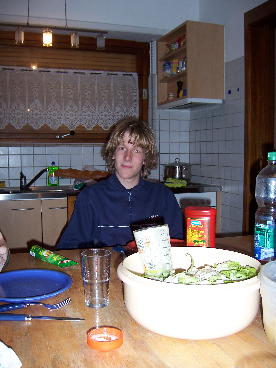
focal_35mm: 36
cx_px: 138
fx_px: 383
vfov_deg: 51.4
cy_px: 184
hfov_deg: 39.7
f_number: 2.8
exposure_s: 1/60
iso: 80
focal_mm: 6.2
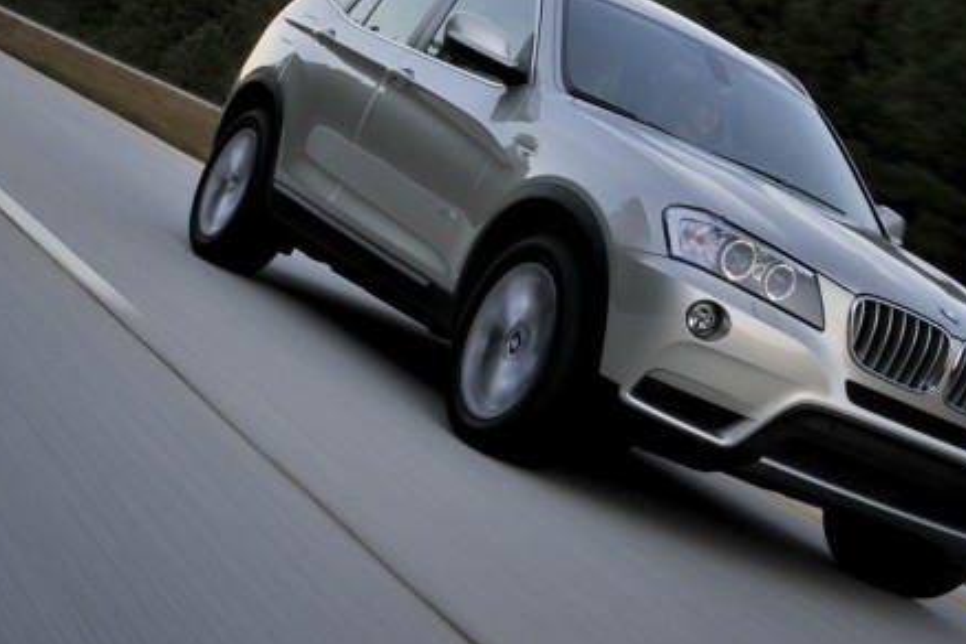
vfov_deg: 18.9
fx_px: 1932
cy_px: 300
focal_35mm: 72
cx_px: 483
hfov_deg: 28.1
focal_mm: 28
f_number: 11
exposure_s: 1/25
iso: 200
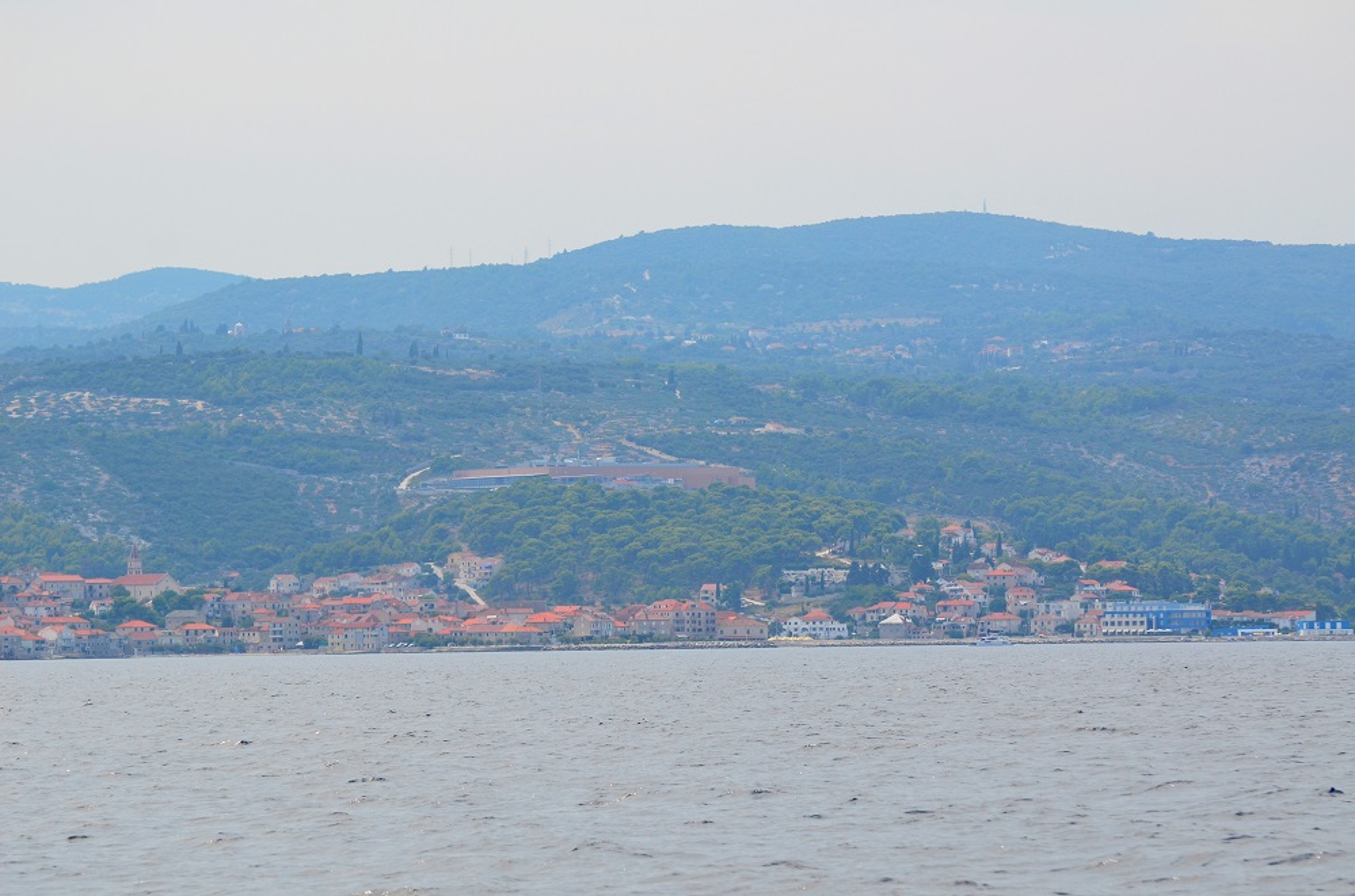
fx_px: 6534
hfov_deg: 11.8
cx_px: 678
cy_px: 448
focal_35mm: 174
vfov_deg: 7.8
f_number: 5.6
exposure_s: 1/2000
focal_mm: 116
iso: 400
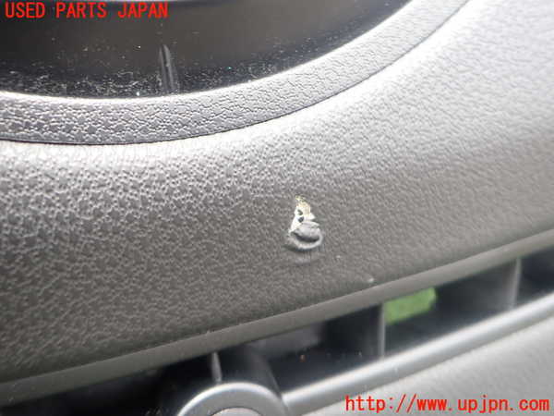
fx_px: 400
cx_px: 277
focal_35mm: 25
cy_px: 208
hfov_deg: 69.4
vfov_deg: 54.9
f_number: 2
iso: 125
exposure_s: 1/125
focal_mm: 4.5
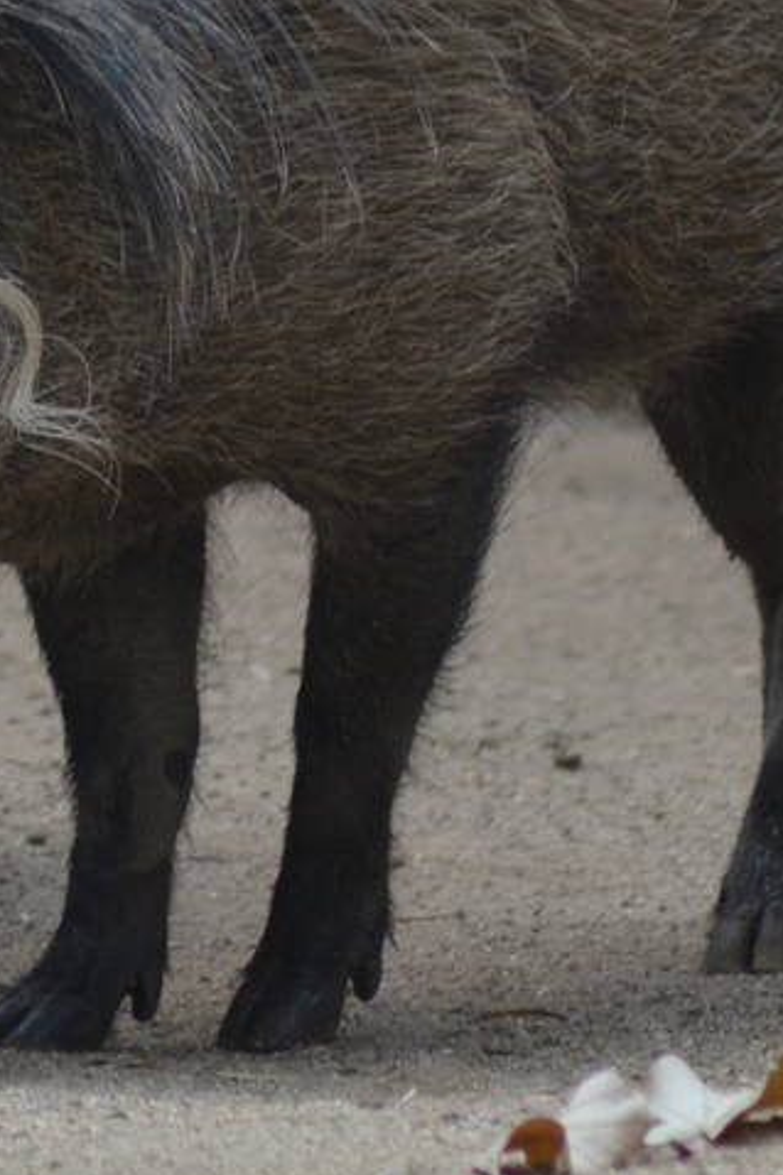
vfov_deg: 1.7
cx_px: -59
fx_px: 39208
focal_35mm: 1201
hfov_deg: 1.1
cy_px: 270
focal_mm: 240
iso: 800
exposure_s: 1/500
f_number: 5
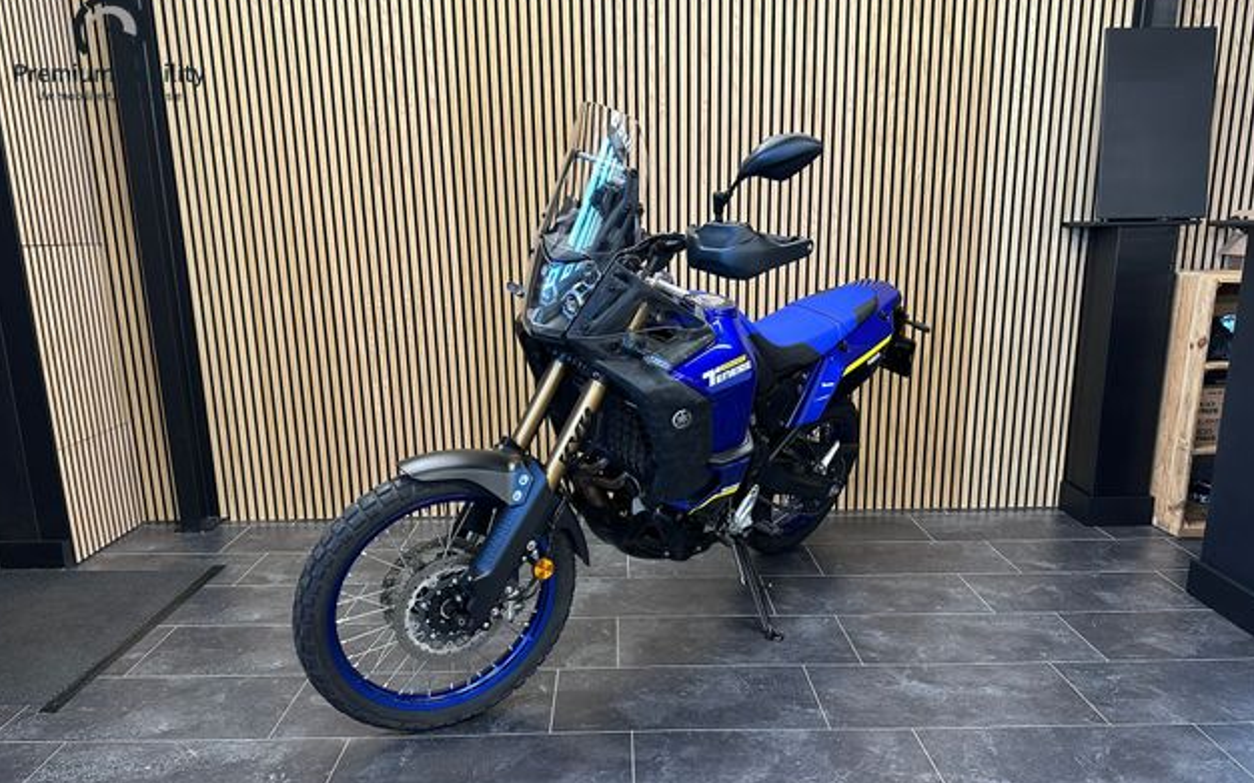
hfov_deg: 70.4
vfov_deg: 47.4
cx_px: 623
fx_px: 888
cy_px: 451
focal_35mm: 26
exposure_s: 1/50
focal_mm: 6.86
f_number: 1.78
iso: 160
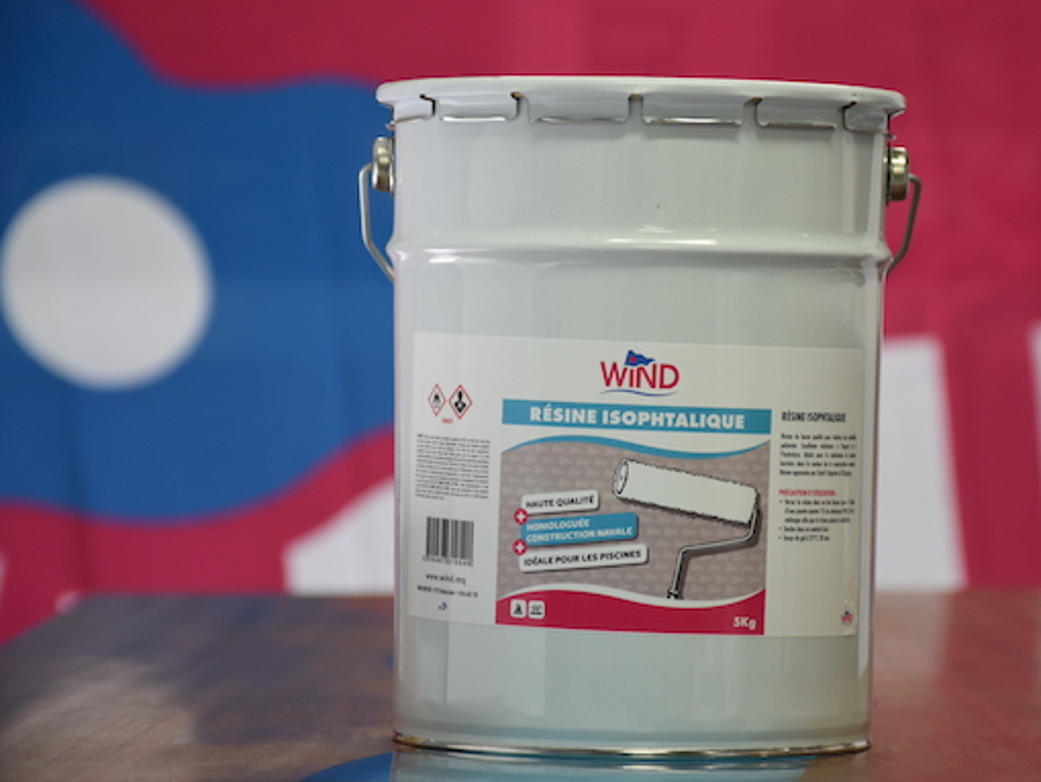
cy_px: 381
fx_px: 5446
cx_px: 639
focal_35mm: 181
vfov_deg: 8.2
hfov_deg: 10.9
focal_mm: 100
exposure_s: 1/60
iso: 720
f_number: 5.6
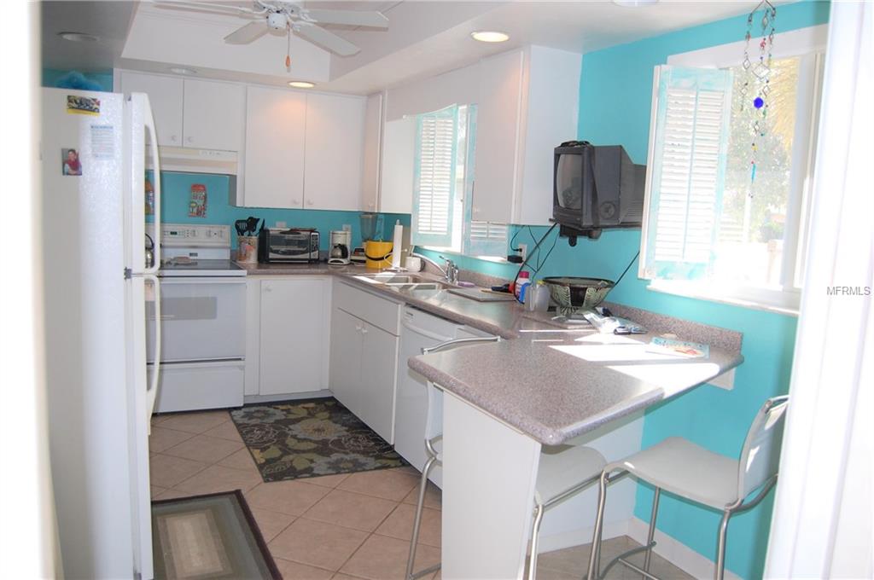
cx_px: 437
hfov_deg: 67.4
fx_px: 655
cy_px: 290
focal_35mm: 27
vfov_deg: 47.8
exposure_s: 1/500
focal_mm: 18
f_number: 3.5
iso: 400
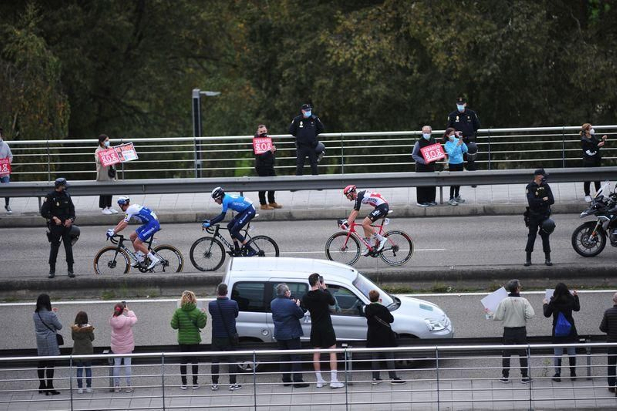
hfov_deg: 6.9
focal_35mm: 300
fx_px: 5140
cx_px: 308
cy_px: 206
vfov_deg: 4.6
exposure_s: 1/1000
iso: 400
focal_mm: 300
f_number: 2.8
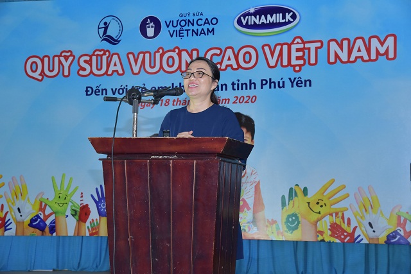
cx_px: 206
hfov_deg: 30.5
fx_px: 754
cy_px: 137
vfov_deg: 20.6
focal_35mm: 66
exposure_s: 1/100
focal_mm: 66
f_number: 7.1
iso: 1600
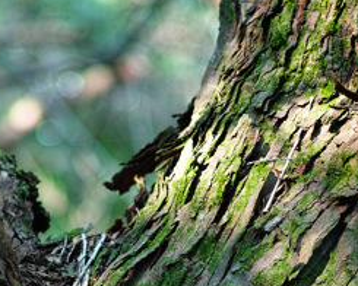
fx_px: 3115
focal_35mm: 294
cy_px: 400
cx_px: 94
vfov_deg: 5.2
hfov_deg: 6.6
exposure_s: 1/40
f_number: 2.8
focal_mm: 50
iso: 100
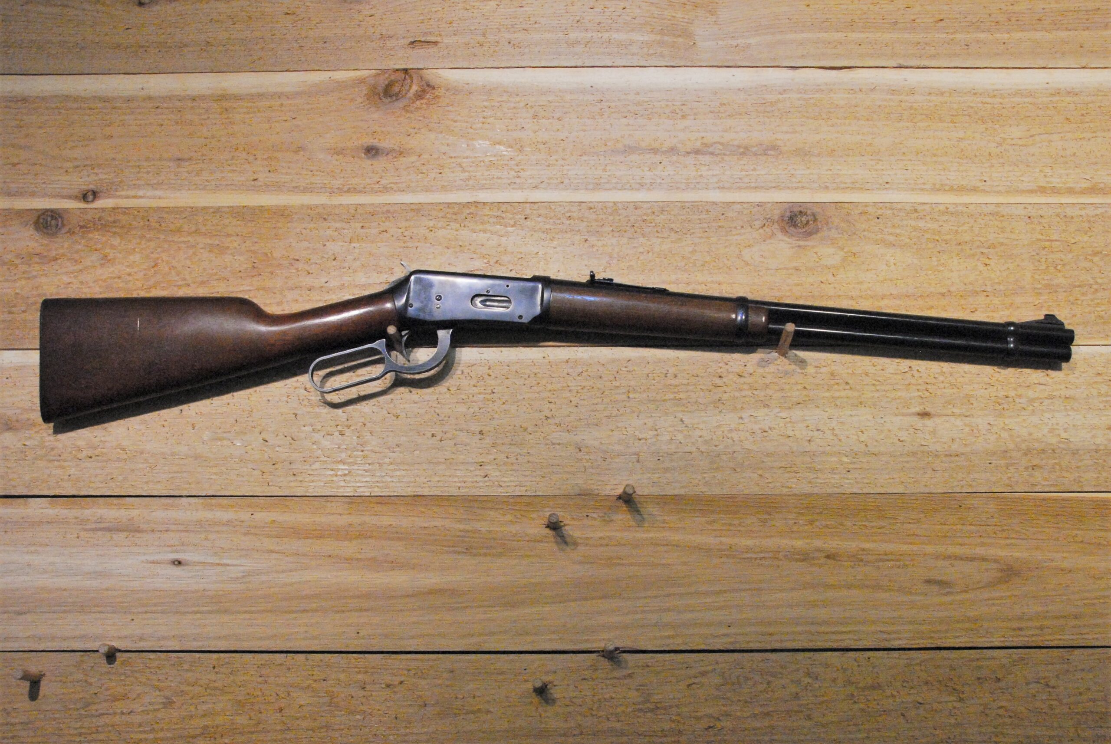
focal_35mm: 32
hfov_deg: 59.4
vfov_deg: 41.8
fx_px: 973
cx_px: 556
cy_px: 372
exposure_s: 1/160
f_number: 9
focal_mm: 21
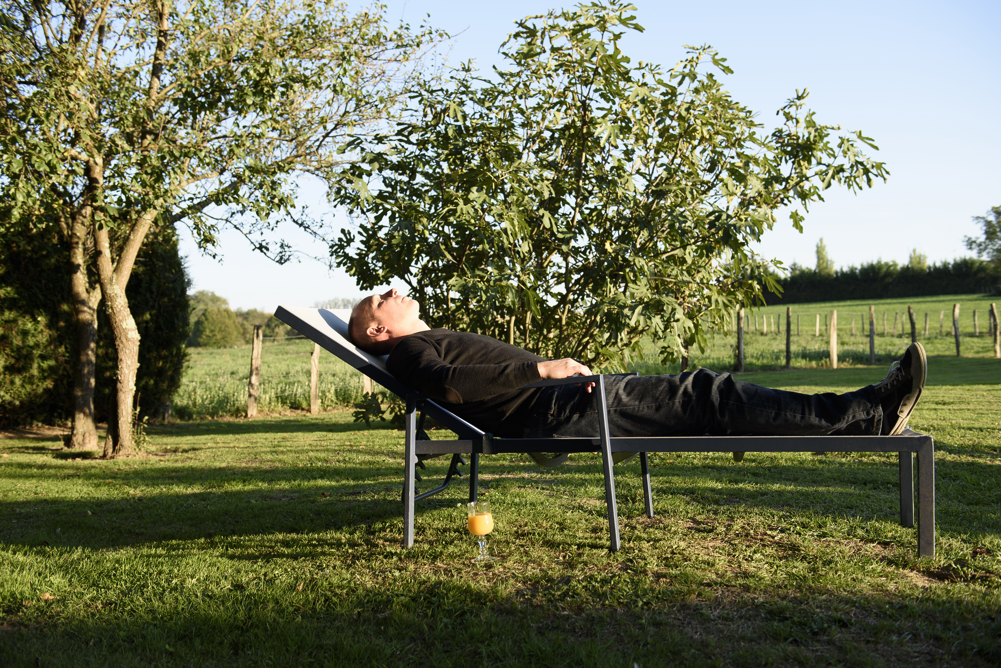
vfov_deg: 37.9
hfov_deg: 54.4
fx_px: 974
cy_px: 334
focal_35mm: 35
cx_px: 500
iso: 200
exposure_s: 1/400
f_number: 4
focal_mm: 35
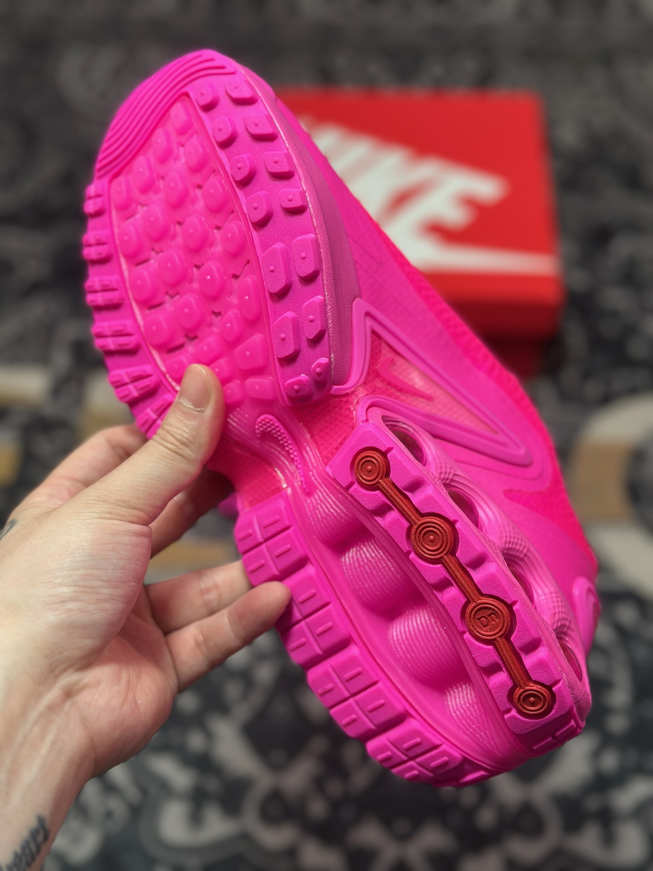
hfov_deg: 30.3
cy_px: 436
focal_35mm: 48
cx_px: 326
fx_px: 1207
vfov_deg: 39.7
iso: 80
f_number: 1.78
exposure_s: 1/430
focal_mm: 6.86
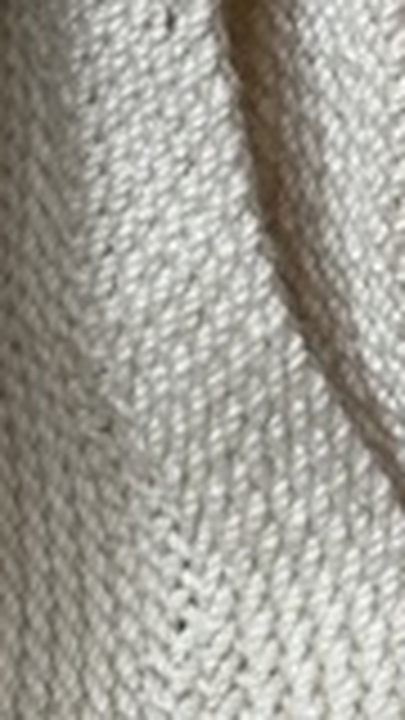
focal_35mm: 118
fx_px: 2253
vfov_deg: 18.1
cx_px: -567
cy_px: 259
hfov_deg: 9.2
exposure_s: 1/60
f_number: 1.5
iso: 160
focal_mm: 5.7
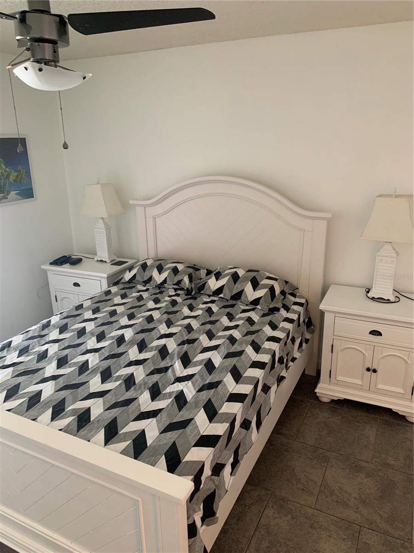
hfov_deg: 53.1
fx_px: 415
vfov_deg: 67.3
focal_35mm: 26
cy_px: 276
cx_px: 207
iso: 250
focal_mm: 4.25
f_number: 1.8
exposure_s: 1/60
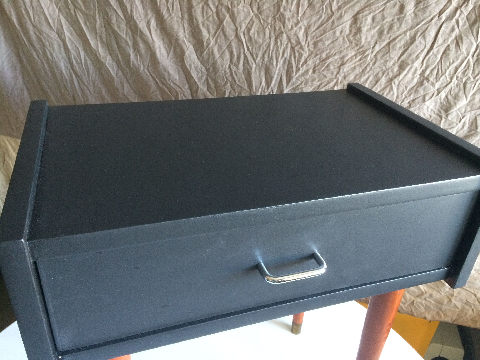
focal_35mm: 29
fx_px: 402
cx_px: 240
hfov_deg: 61.7
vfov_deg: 48.2
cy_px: 180
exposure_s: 1/20
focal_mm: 4.15
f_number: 2.2
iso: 320
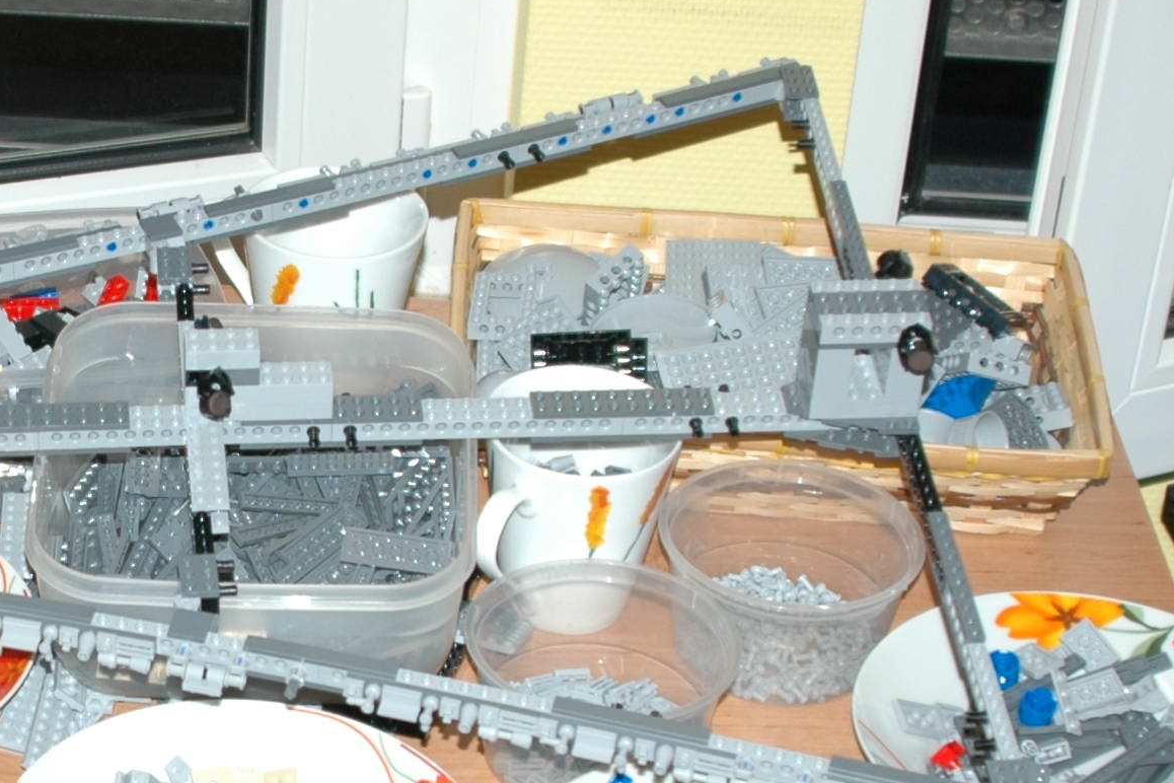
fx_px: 3554
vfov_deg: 12.5
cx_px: 14
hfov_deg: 18.3
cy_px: 531
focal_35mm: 109
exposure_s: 1/60
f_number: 3.5
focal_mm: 28
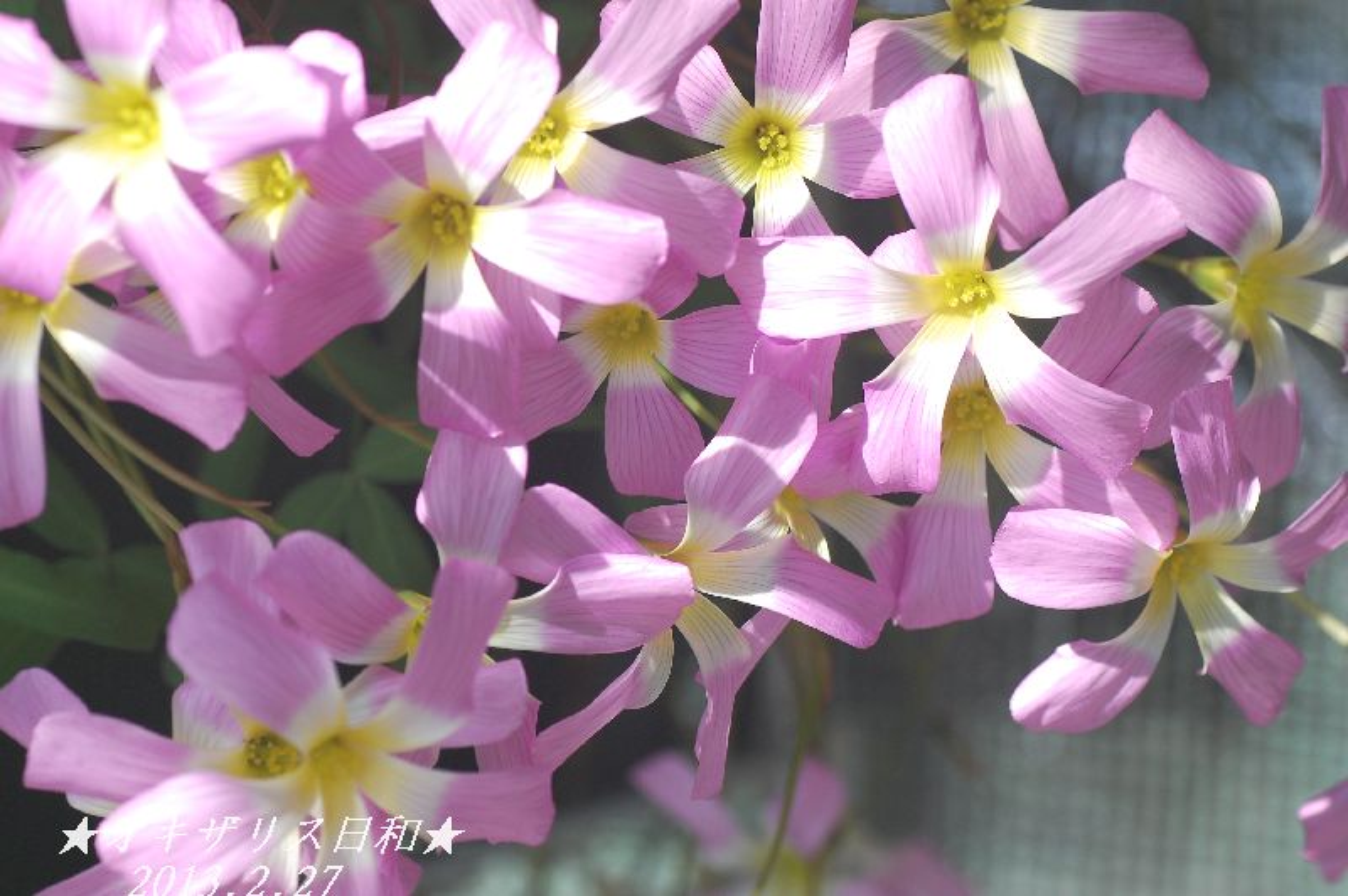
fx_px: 5051
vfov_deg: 10.1
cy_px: 448
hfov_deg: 15.2
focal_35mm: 135
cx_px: 674
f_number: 9
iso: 400
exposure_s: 1/125
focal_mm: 90
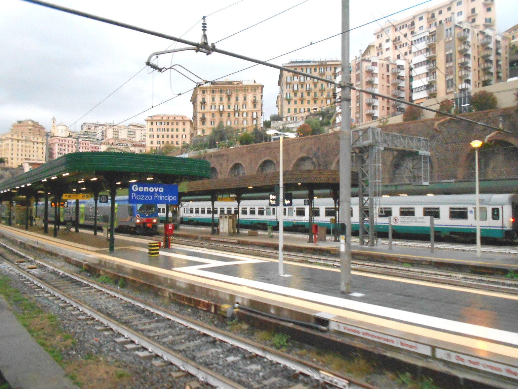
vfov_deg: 51.4
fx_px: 404
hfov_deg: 65.3
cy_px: 188
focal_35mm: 27
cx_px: 251
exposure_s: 1/125
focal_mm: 4.6
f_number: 3.2
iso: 800
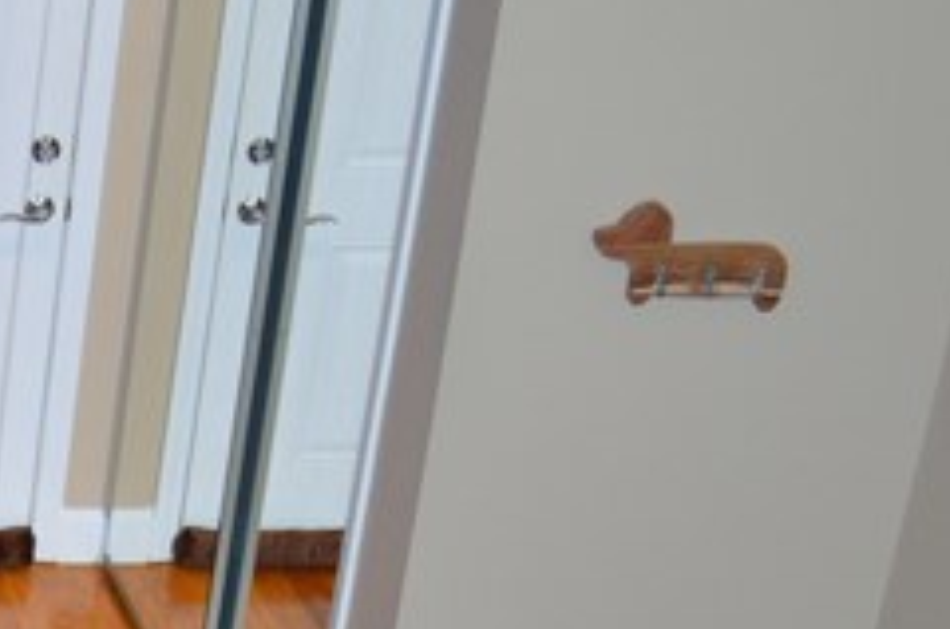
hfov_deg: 13.4
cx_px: -809
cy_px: 1151
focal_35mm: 136
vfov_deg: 9.5
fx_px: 3582
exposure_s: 1/60
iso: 400
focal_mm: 20
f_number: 3.8
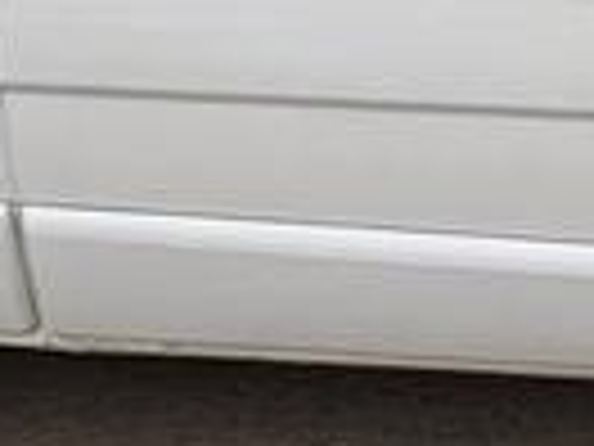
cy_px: -324
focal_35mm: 95
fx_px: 1630
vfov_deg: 14.0
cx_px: 670
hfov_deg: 19.7
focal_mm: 2.22
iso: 40
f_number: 2.2
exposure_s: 1/166
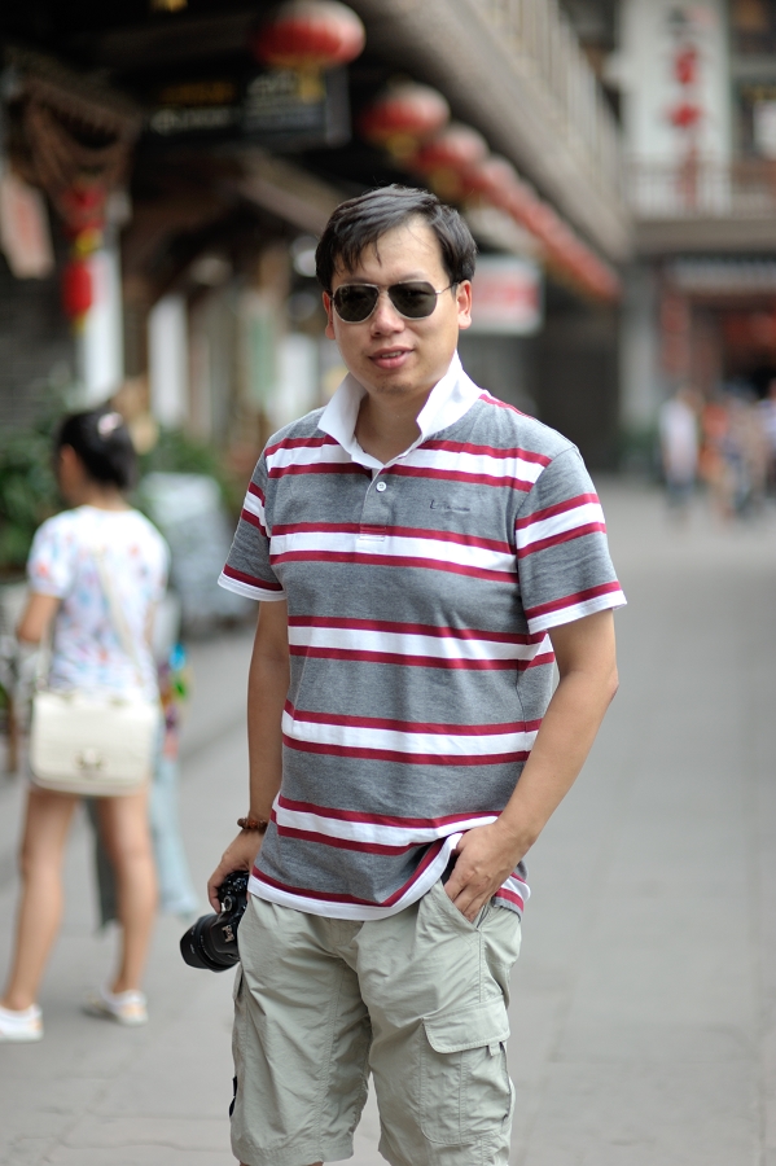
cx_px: 388
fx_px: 2751
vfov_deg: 23.9
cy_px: 583
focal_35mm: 85
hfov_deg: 16.1
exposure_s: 1/1000
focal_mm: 85
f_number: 1.4
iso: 200
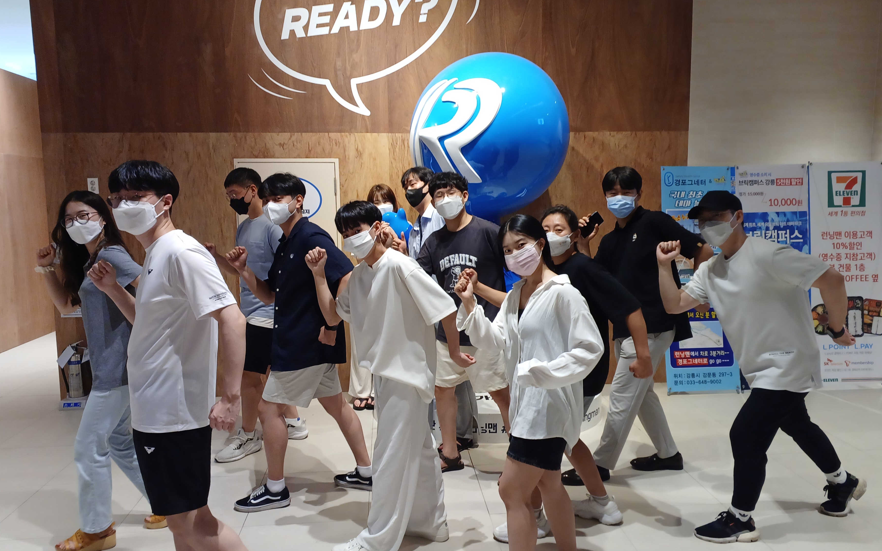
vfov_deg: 47.6
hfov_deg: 70.4
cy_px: 267
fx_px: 625
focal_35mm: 26
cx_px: 452
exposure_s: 1/33
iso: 200
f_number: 1.8
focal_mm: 5.06
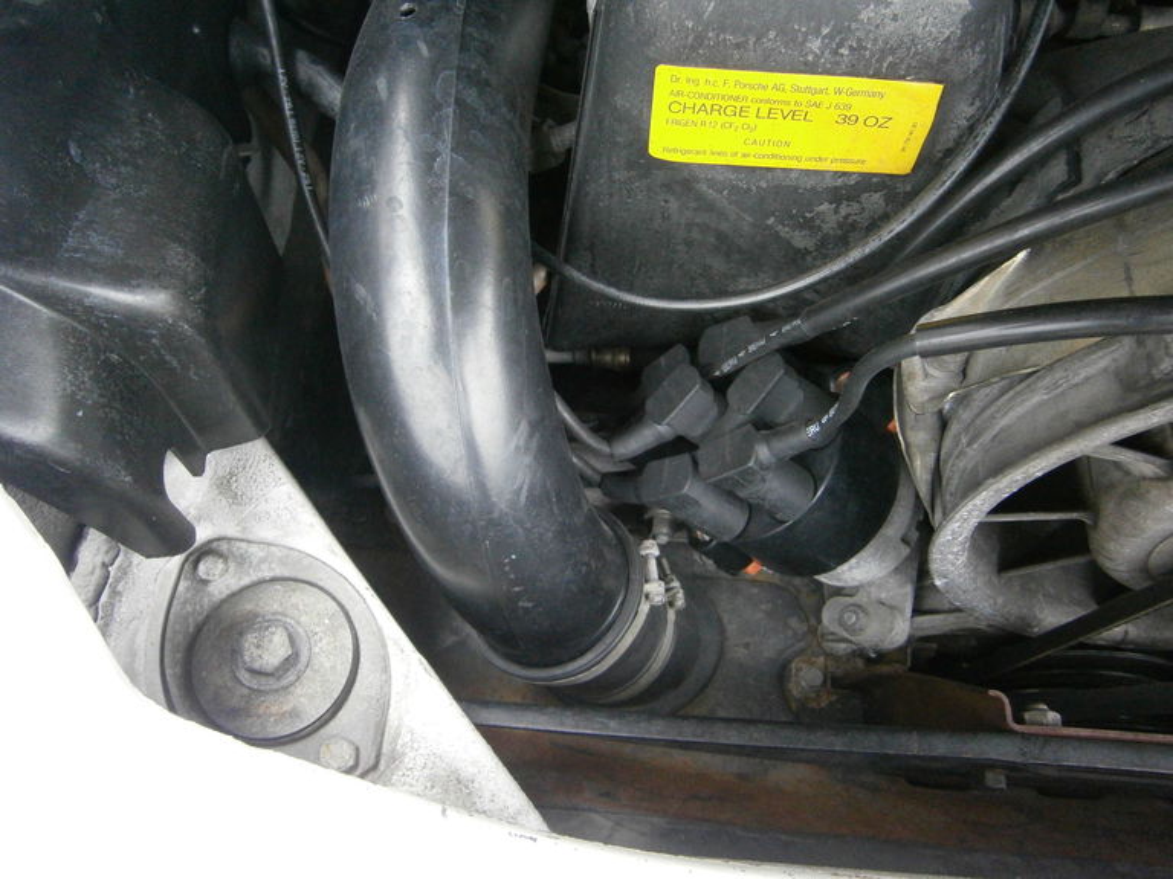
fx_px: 881
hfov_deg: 67.3
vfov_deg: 53.1
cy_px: 440
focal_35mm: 26
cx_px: 586
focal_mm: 4.7
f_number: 2.8
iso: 400
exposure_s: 1/250
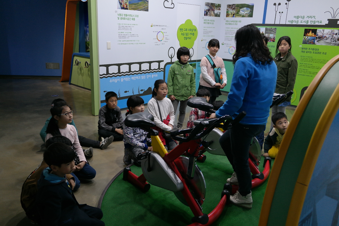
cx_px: 170
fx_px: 282
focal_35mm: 30
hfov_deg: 61.9
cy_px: 113
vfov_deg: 43.6
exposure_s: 1/40
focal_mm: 20
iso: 800
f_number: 3.5
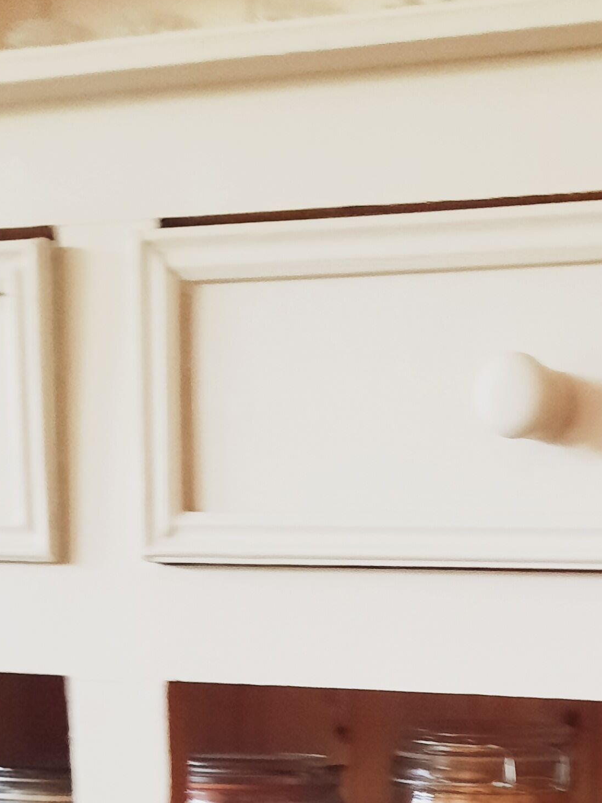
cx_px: 610
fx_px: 1577
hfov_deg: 20.9
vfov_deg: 25.8
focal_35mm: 68
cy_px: 944
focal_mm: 4.6
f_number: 2
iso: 500
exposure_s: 1/33
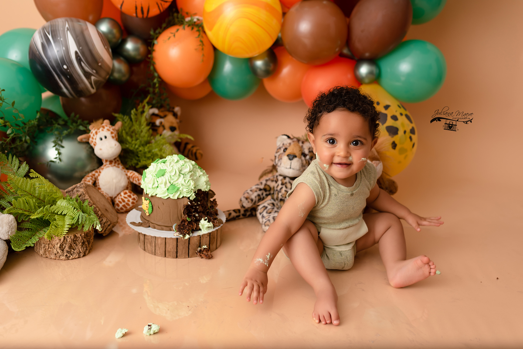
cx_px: 262
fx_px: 509
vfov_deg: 37.9
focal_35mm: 35
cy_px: 174
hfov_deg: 54.4
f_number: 2.8
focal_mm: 35
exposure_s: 1/250
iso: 100
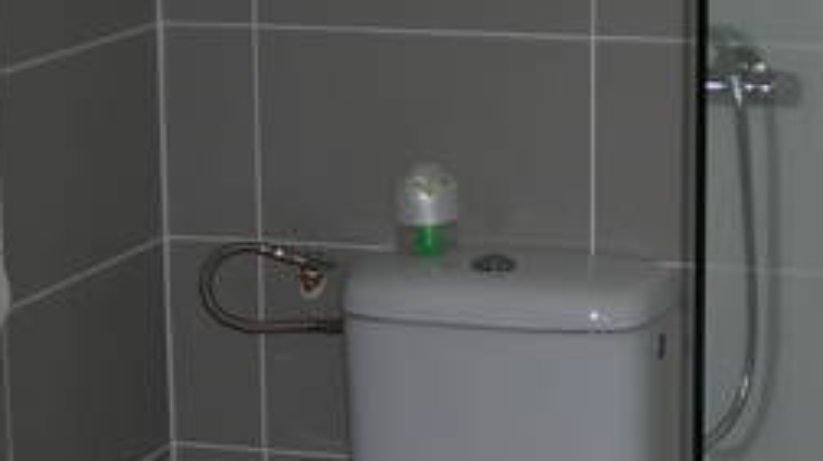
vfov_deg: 9.3
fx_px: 2833
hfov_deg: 16.4
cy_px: 386
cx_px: 702
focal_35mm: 130
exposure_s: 1/60.1
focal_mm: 6.3
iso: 52
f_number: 3.2
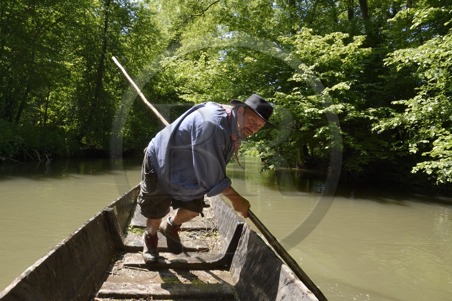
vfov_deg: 53.1
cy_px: 150
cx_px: 226
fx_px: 301
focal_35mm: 24
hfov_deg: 73.8
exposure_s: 1/160
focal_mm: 24
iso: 800
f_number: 14
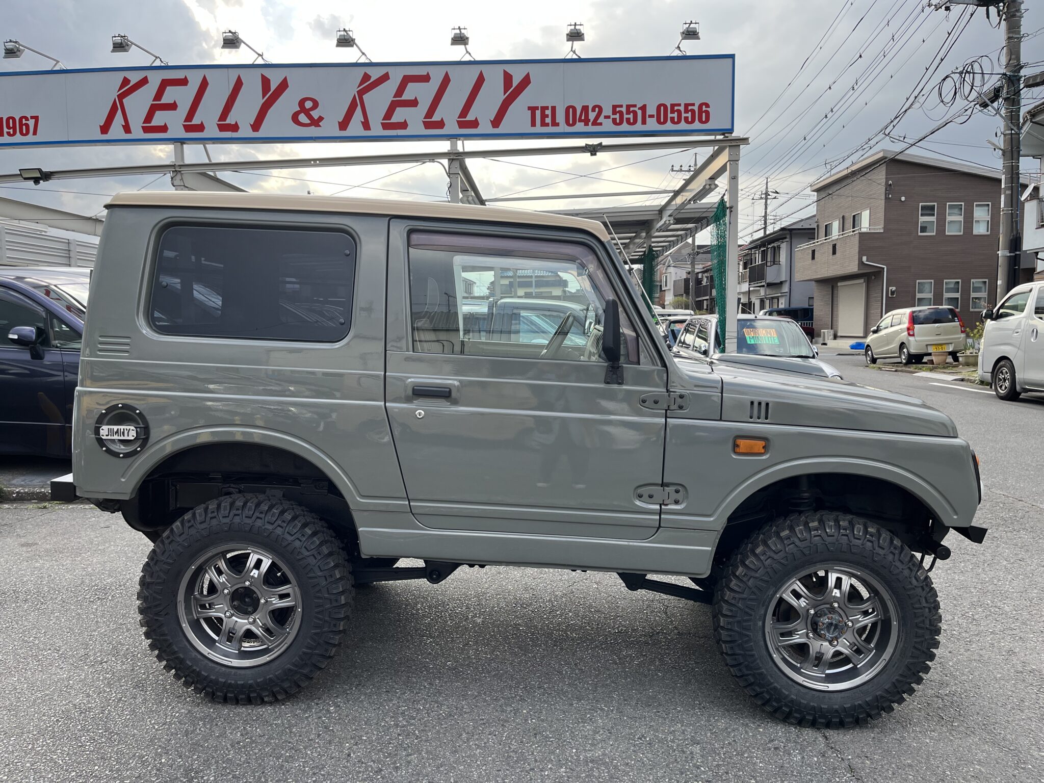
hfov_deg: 67.3
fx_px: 784
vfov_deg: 53.1
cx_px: 522
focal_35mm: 26
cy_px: 392
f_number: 1.6
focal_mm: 5.1
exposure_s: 1/751
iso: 50
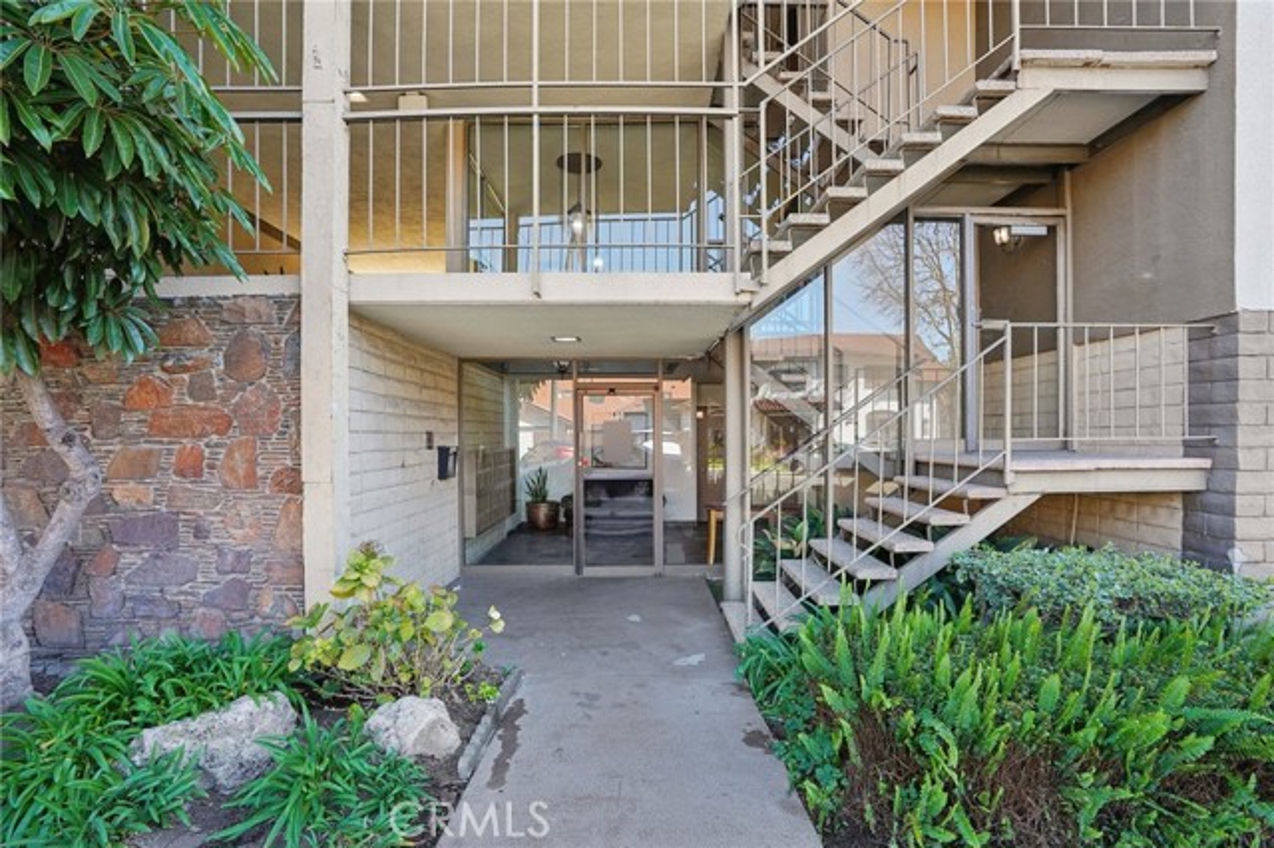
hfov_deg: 96.8
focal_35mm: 16
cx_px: 637
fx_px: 566
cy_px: 424
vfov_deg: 73.7
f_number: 8
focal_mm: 16
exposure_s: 1/60
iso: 400
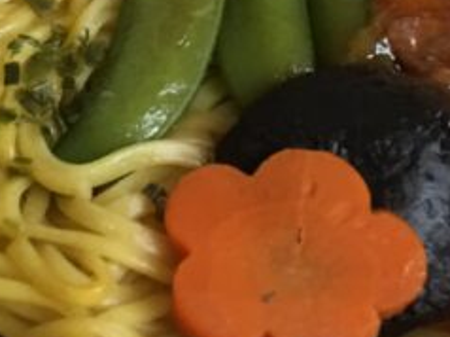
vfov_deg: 10.9
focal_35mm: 125
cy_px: -301
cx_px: 91
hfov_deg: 15.7
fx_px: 1623
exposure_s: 1/15
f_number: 2.2
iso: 50
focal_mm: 4.15
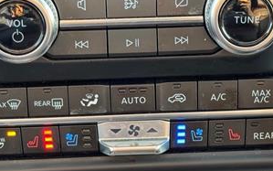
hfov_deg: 19.1
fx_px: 811
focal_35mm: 109
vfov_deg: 12.0
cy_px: 112
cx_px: 144
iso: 200
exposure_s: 1/60
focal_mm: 6.76
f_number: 1.78
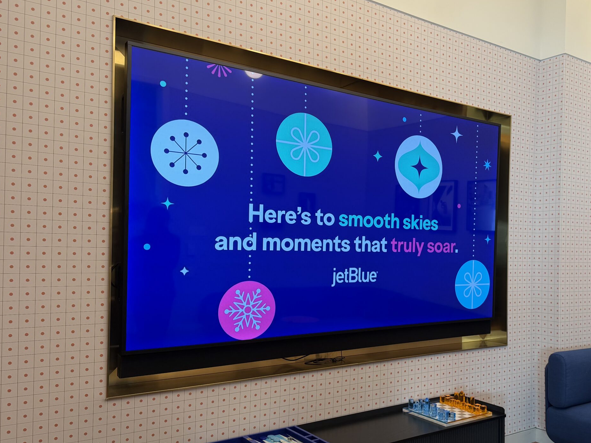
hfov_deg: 54.2
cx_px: 398
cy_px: 250
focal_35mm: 33
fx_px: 563
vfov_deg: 42.8
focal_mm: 6.76
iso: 125
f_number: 1.78
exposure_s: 1/120
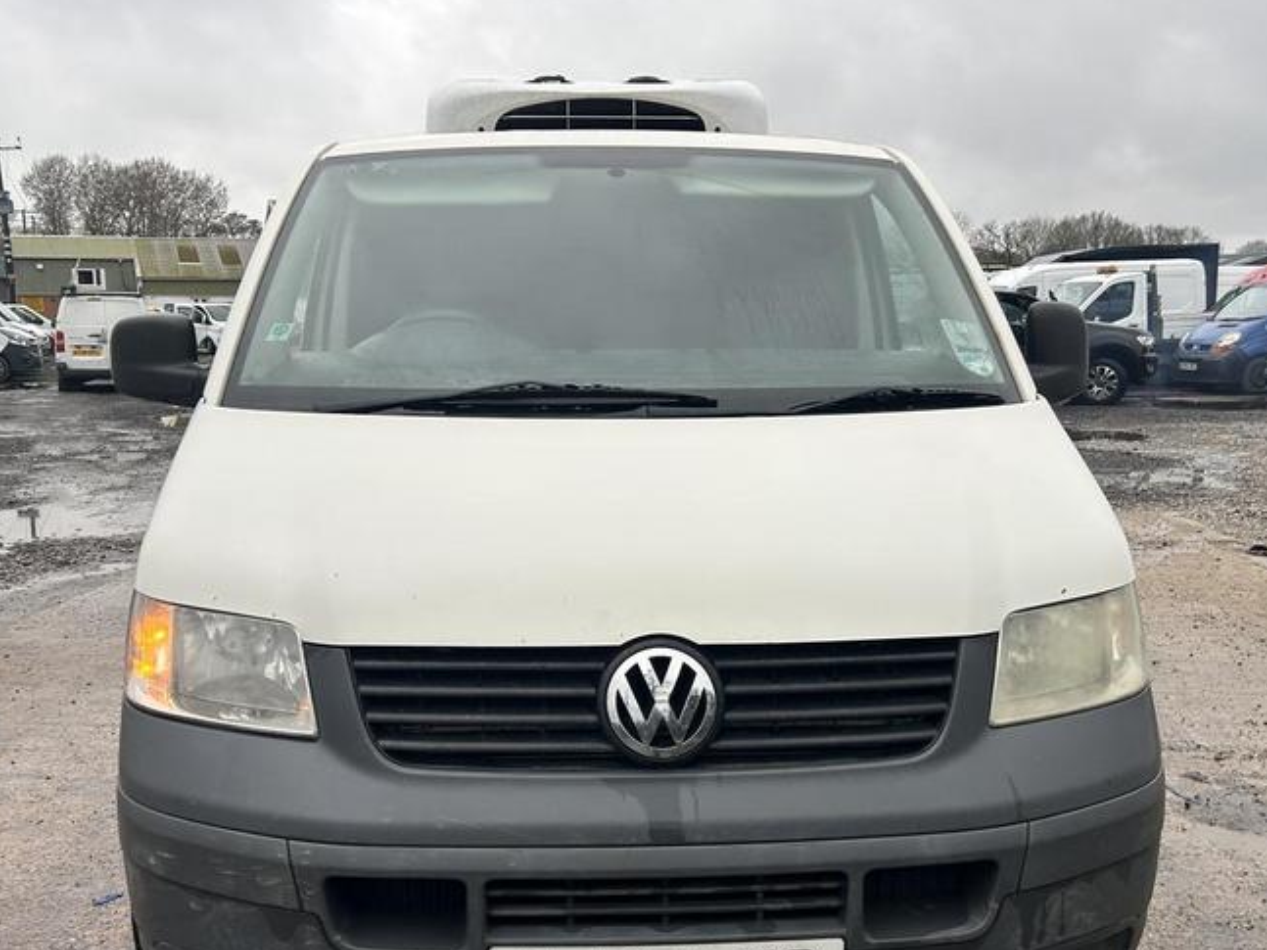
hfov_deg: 51.4
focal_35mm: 36
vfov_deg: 39.4
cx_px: 638
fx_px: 1317
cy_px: 584
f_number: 1.5
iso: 50
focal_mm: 5.7
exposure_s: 1/621
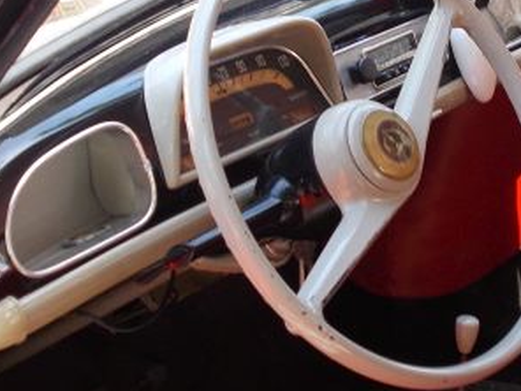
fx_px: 1430
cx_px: 426
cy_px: 39
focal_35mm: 95
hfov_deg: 20.4
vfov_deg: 15.4
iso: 80
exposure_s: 1/40
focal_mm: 6.9
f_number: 3.9
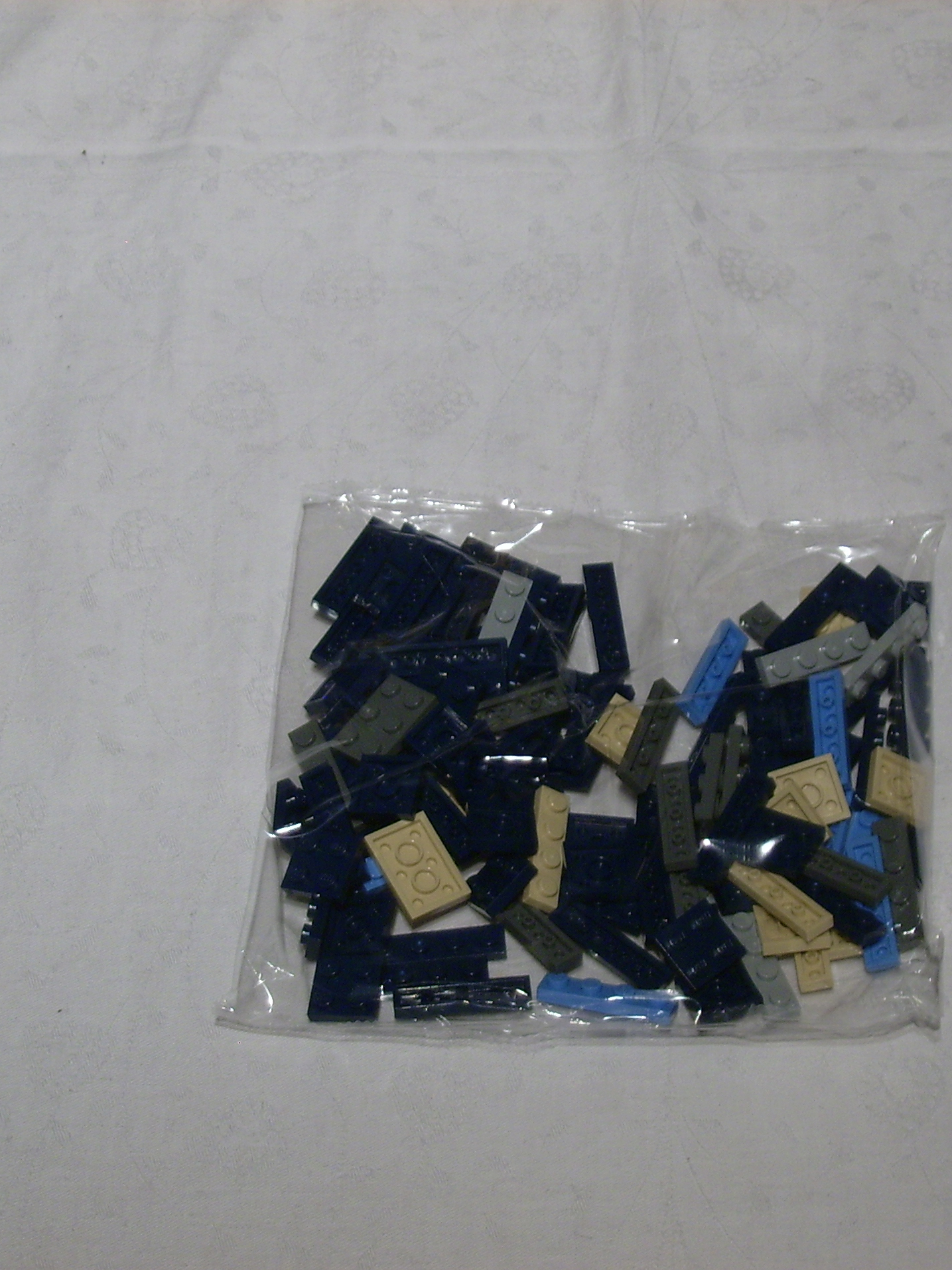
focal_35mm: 99
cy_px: 634
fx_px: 3631
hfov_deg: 14.9
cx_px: 628
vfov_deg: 19.8
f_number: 4
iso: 50
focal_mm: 12.33
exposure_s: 1/7
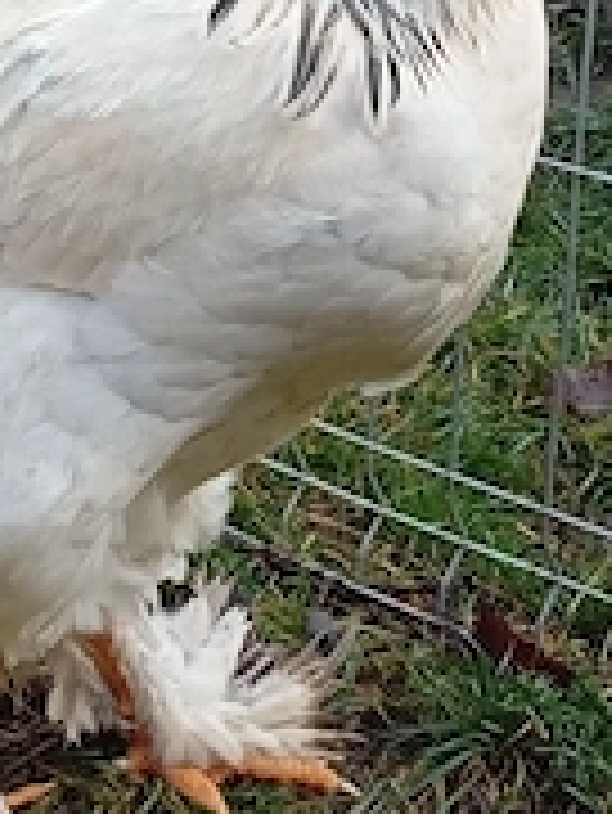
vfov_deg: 16.5
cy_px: 220
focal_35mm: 119
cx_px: 86
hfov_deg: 12.4
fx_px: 2802
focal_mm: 3.84
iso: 50
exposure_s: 1/204
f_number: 1.8
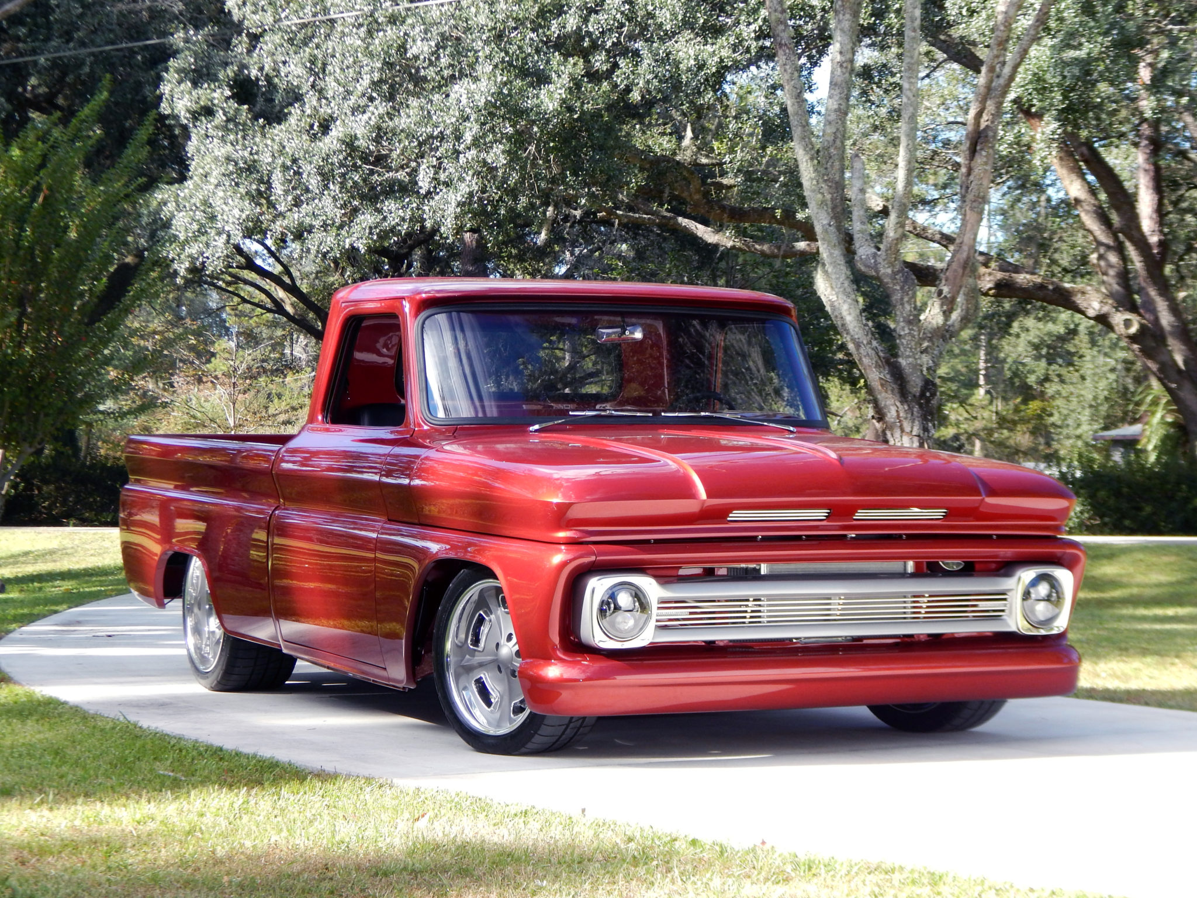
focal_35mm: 76
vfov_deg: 19.4
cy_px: 449
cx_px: 598
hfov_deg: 25.7
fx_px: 2628
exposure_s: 1/320
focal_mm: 13.5
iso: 180
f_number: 4.2
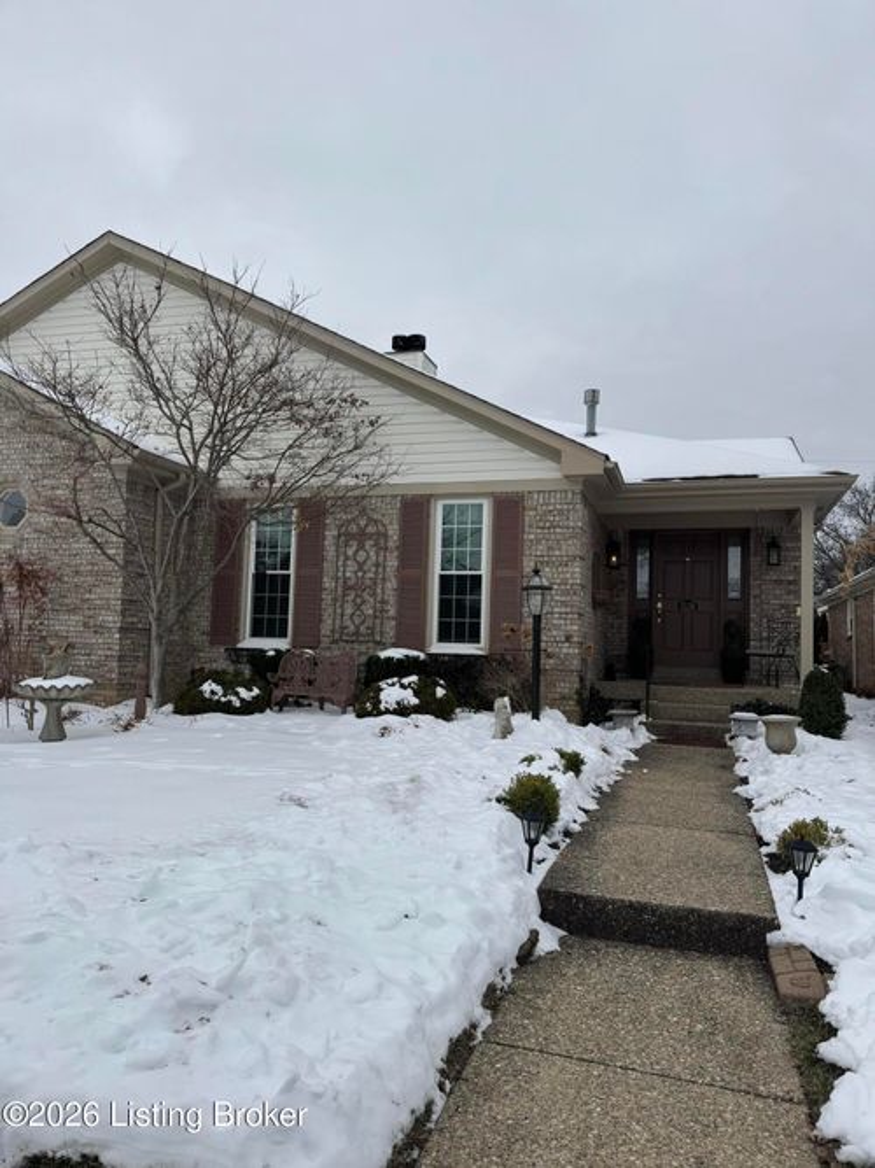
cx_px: 438
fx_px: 809
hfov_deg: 56.8
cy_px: 584
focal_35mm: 24
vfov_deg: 71.6
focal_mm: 6.76
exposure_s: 1/4049
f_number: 1.78
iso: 80
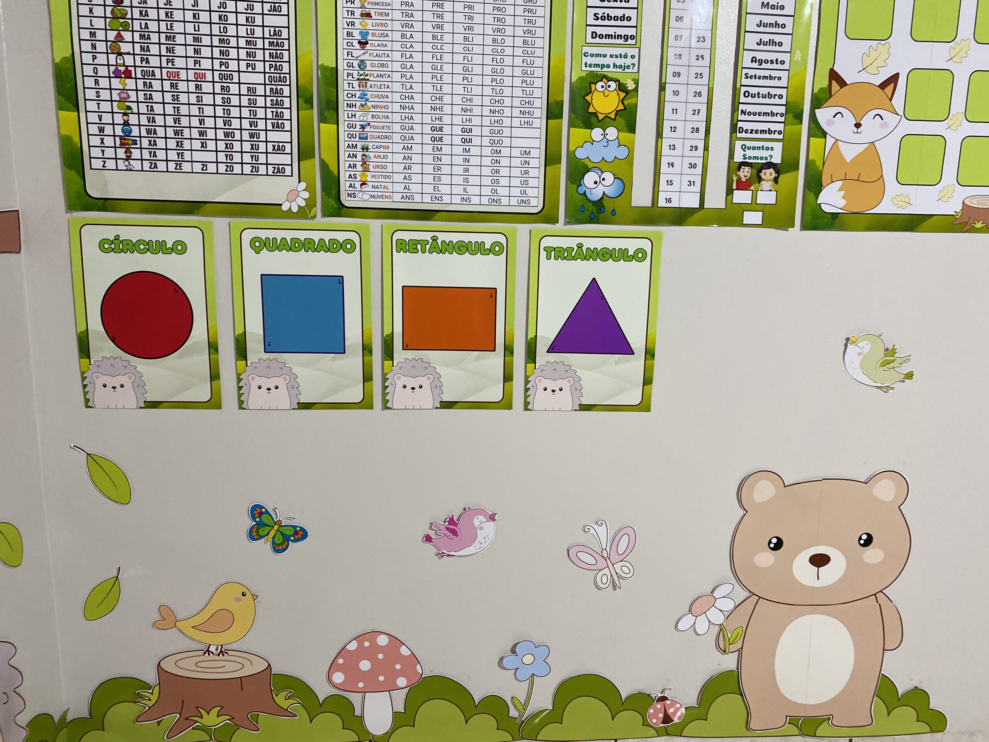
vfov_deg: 53.1
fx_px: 743
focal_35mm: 26
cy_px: 371
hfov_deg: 67.3
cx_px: 494
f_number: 1.8
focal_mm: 4.25
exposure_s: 1/60
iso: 250
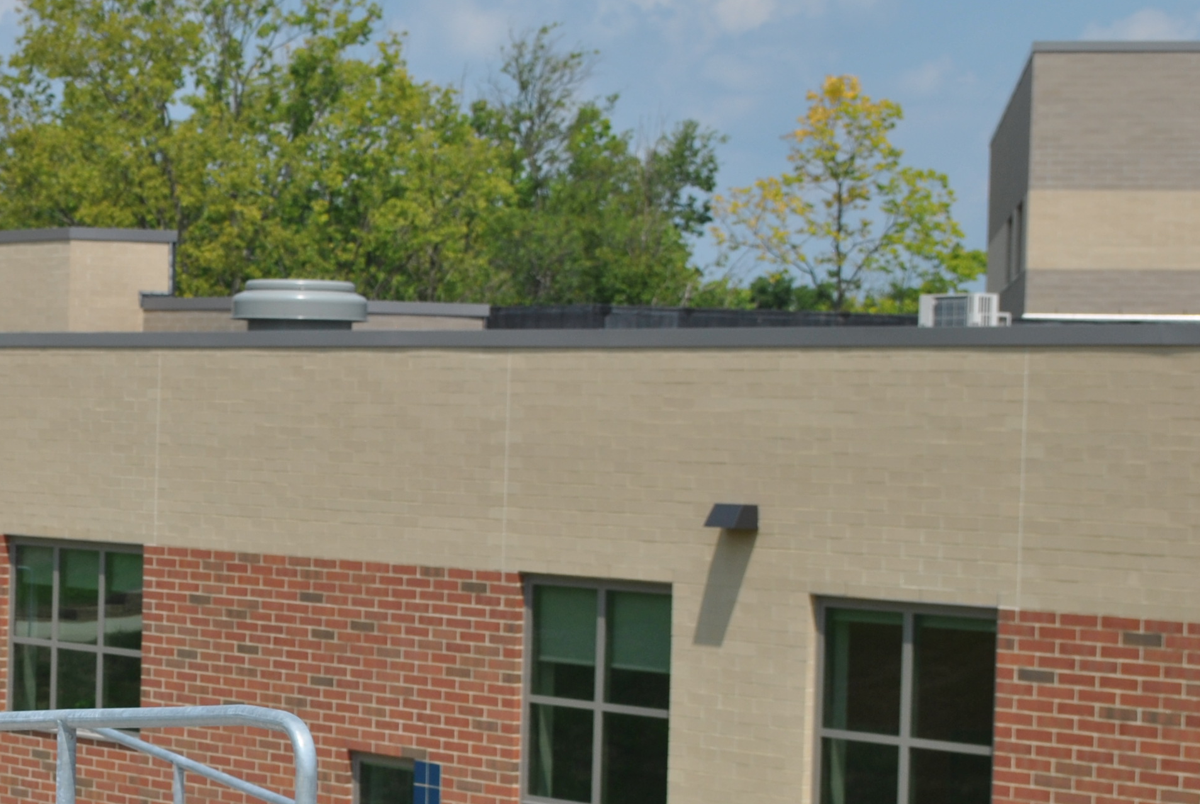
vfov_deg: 10.2
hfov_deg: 15.0
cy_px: 697
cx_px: 3
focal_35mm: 134
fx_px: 4472
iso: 100
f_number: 9
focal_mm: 44
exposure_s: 1/320
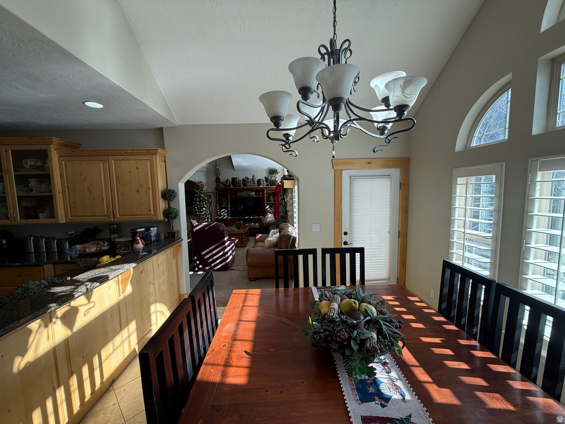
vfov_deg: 85.7
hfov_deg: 102.1
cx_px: 282
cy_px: 212
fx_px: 229
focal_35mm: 14
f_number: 2.2
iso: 50
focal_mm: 2.22
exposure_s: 1/134
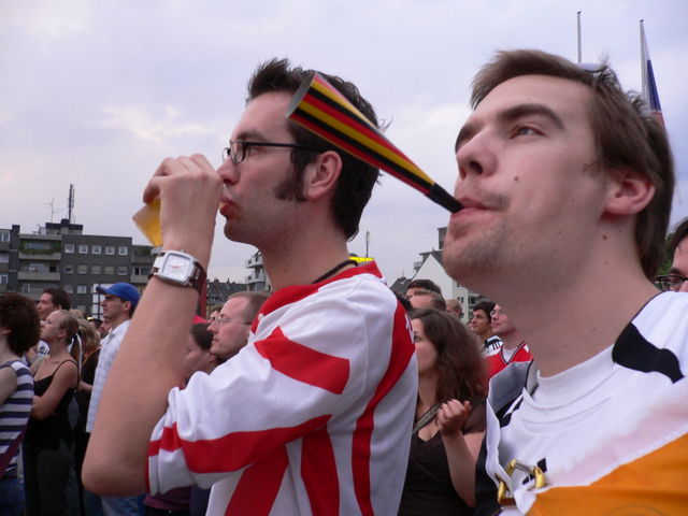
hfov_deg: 52.6
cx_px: 344
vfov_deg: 40.7
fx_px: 696
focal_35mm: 35
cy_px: 258
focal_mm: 5.8
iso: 150
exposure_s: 1/15
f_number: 2.8
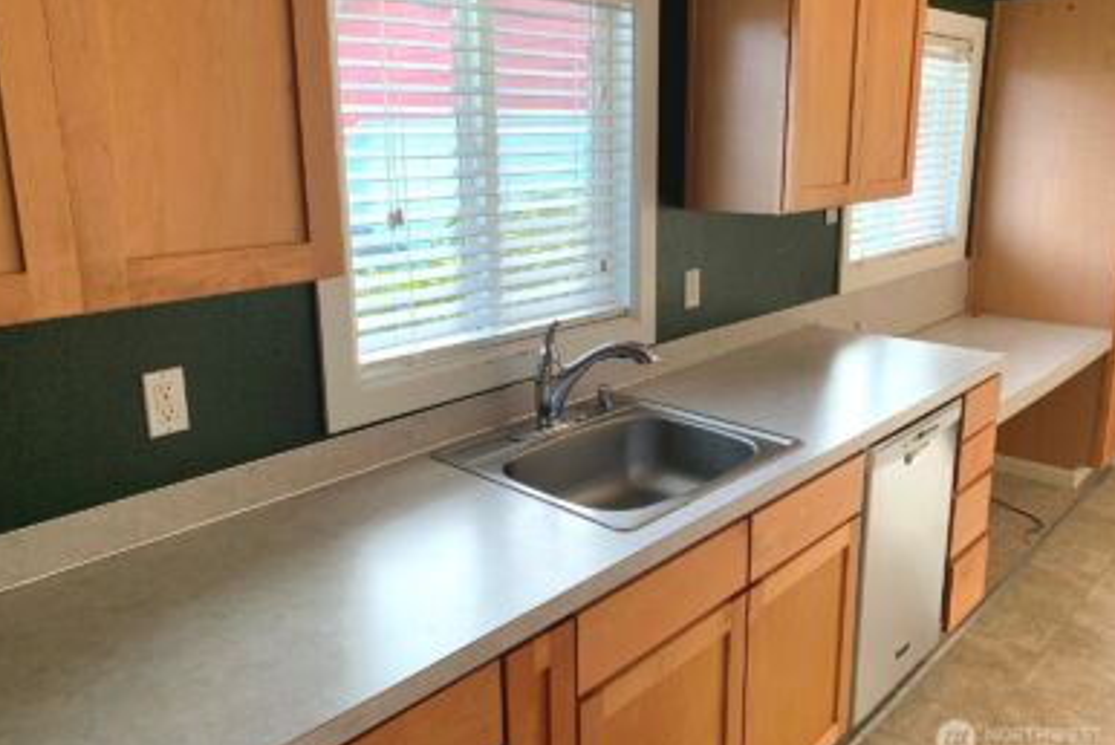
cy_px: 335
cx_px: 546
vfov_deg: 46.4
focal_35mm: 28
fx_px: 868
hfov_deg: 65.4
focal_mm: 4.25
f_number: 1.8
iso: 64
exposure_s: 1/122
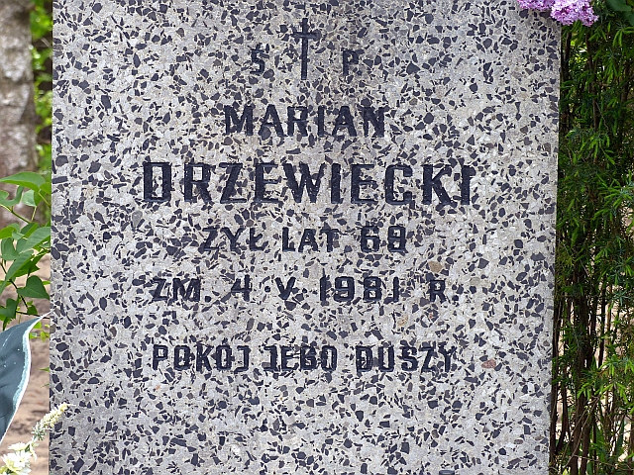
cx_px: 317
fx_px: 3260
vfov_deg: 8.3
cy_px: 238
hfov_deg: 11.1
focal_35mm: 178
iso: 100
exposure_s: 1/200
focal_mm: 32
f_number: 4
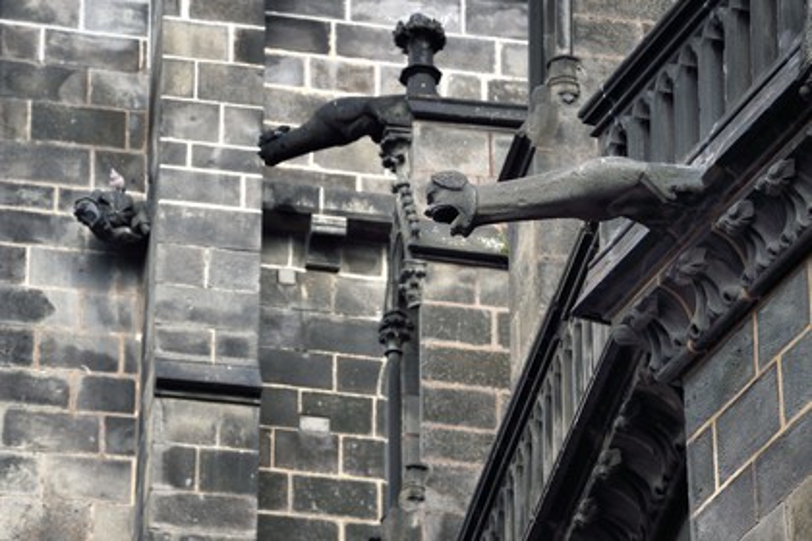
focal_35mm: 200
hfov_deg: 10.3
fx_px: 4511
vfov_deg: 6.9
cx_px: 406
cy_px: 270
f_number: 7.1
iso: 200
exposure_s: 1/250
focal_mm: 200
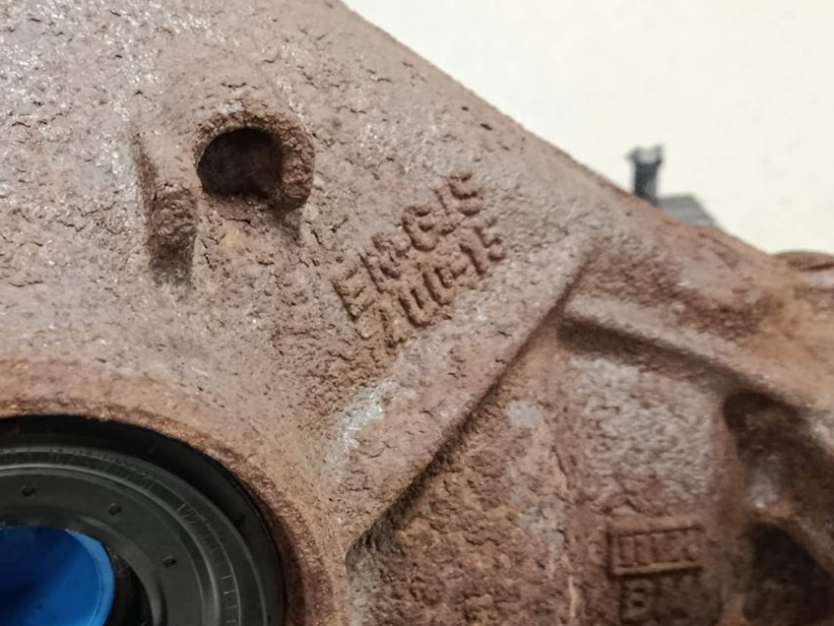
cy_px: 322
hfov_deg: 32.6
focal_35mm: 58
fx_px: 1398
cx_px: 203
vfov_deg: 25.2
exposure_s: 1/25
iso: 3543
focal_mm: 5.24
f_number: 1.7
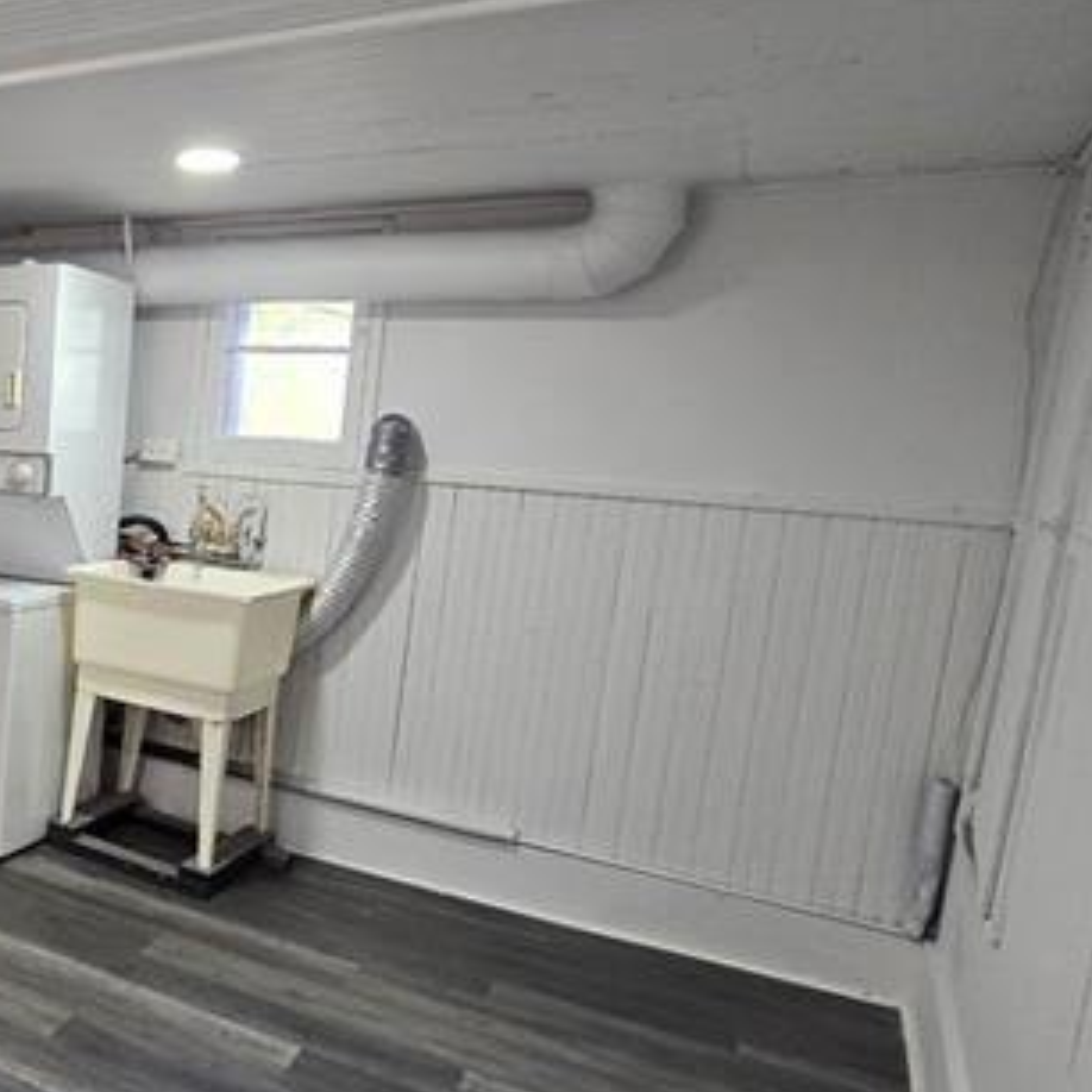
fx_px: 1071
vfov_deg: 54.0
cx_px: -218
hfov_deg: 39.2
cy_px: 535
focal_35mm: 30
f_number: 2.2
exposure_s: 1/60
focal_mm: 2.2
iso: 200
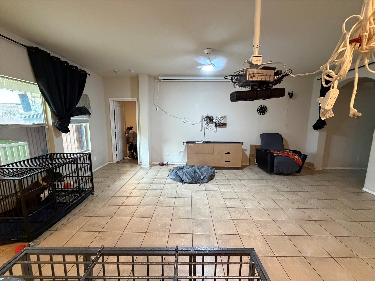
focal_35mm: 14
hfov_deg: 102.1
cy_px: 140
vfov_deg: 85.7
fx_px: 152
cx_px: 188
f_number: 2.2
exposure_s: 1/60
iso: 640
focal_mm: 2.22
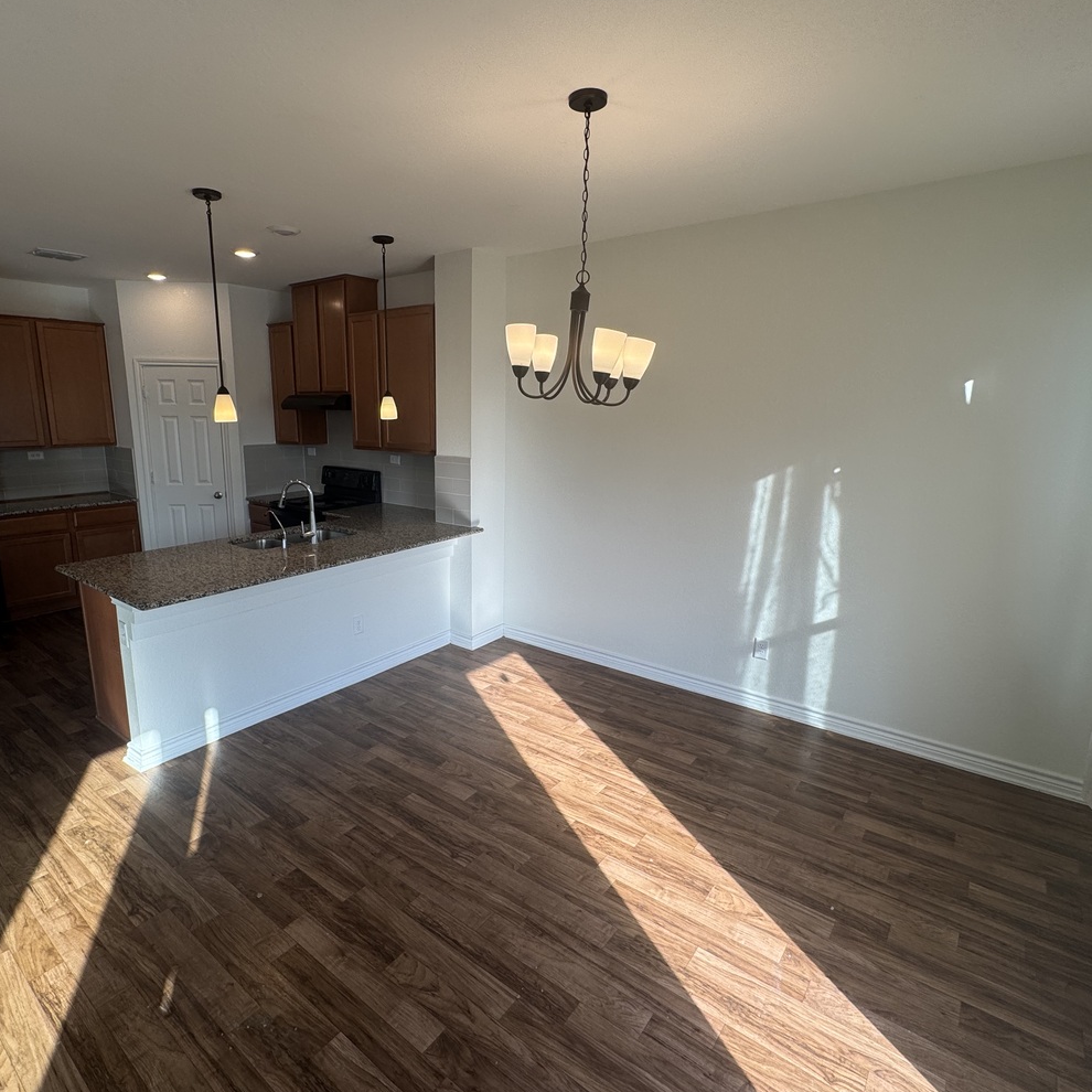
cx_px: 512
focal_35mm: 18
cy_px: 535
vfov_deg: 80.7
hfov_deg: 80.6
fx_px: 642
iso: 40
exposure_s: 1/212
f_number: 2.2
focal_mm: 2.22
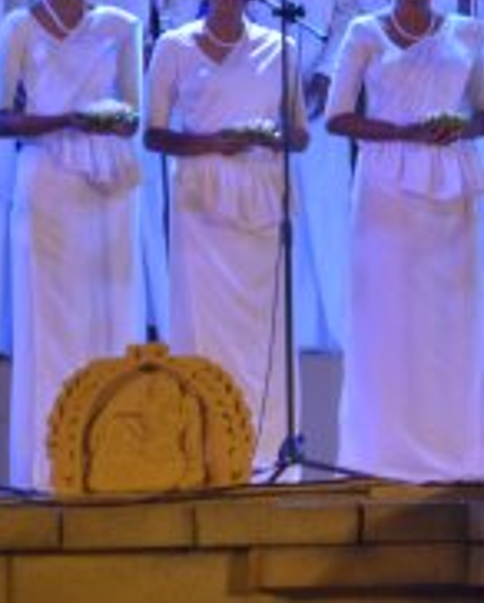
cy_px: 181
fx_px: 10743
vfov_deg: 3.2
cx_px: 474
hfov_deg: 2.6
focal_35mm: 601
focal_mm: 130
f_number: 5.6
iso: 320
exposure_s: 1/80
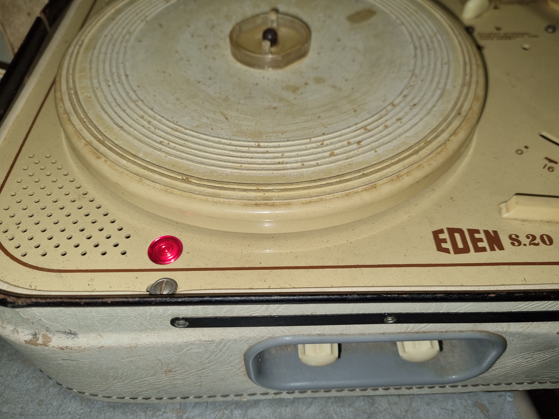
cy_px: 210
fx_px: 420
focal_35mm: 26
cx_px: 280
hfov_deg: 67.3
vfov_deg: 53.1
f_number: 1.8
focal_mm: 5.4
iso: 160
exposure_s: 1/100
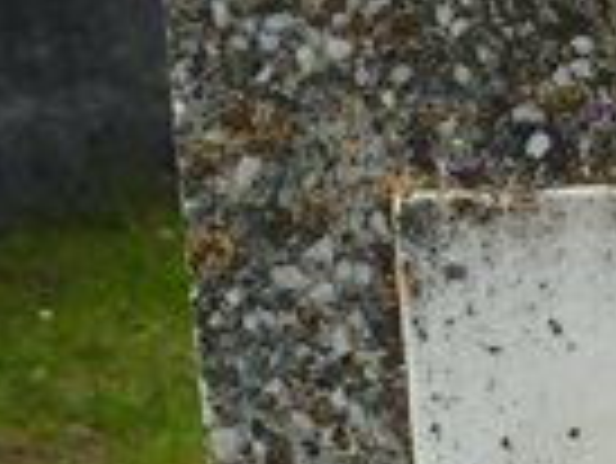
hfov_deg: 6.8
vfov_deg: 5.2
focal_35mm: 280
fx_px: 4987
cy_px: 987
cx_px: 1210
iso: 80
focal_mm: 7.9
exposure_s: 1/400
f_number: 4.5
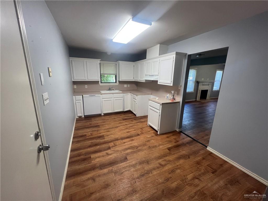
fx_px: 101
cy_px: 100
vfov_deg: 89.9
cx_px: 134
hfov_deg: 106.2
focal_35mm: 13
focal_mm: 1.57
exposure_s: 1/120
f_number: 1.8
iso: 160
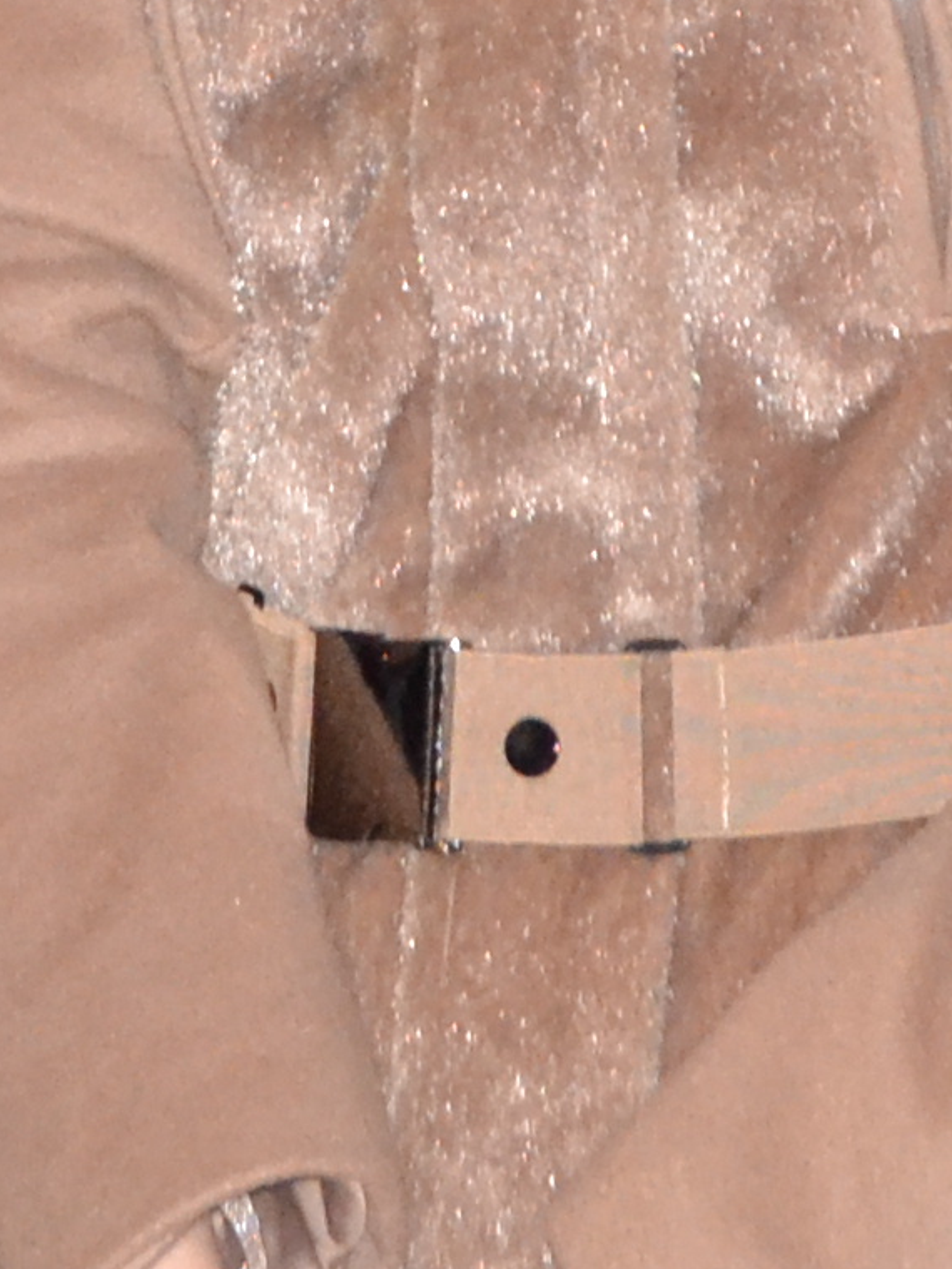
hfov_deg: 3.1
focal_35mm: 481
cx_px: -357
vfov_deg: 4.1
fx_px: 17635
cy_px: -1000
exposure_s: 1/60
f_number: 5.6
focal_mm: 55
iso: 3200
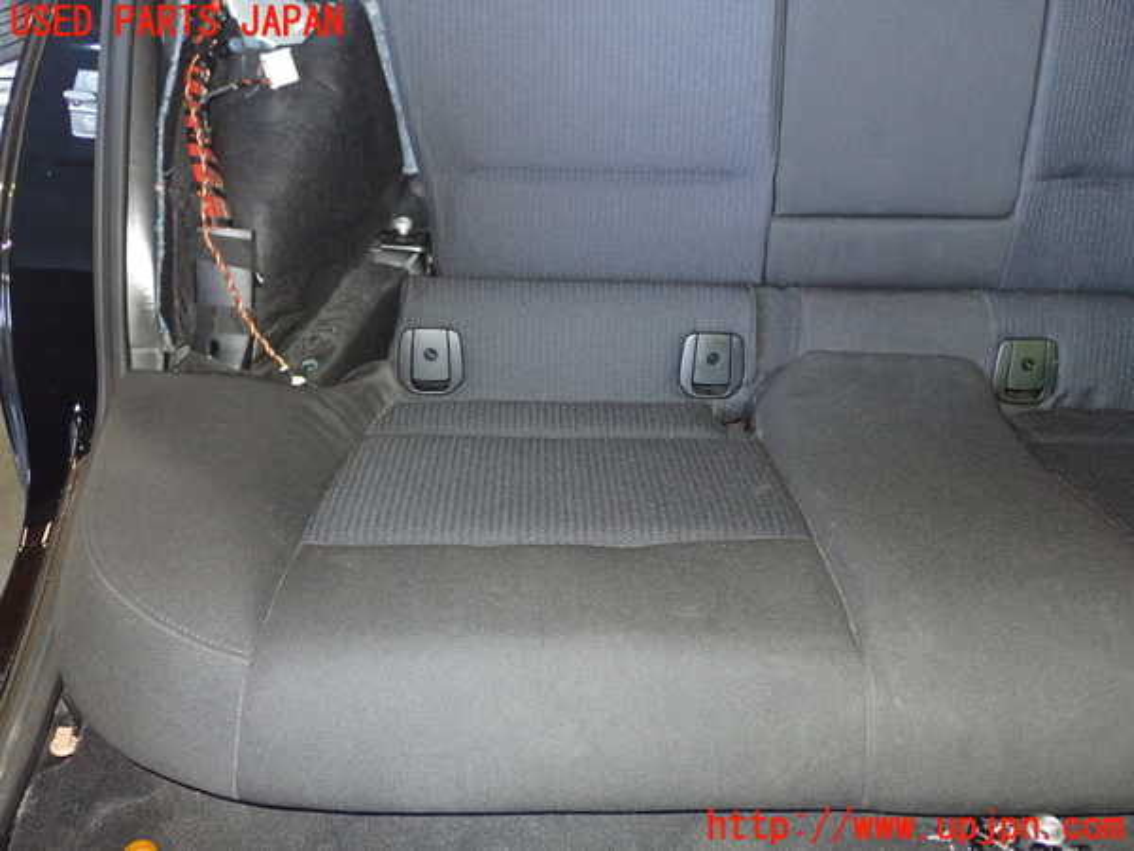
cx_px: 567
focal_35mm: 36
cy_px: 426
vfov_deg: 39.7
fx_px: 1179
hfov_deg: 51.4
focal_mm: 6.37
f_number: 2.5
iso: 800
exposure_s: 1/40
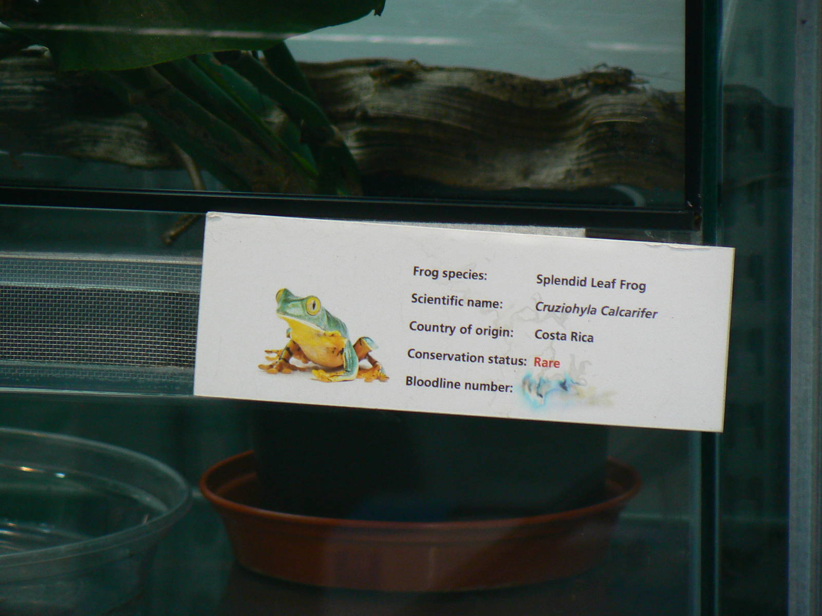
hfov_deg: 5.2
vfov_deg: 3.9
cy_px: 308
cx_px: 411
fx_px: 9024
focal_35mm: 380
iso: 125
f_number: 3.3
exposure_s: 1/30
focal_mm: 63.3
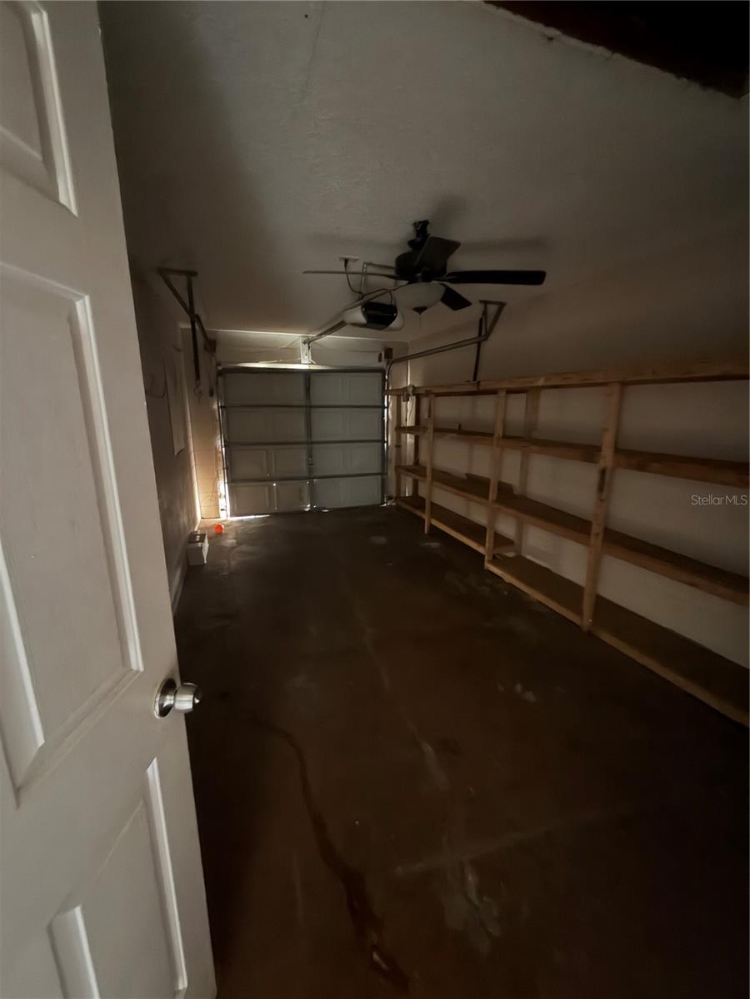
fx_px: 404
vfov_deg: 102.1
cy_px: 500
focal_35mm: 14
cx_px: 375
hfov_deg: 85.7
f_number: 2.2
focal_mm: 2.22
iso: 1600
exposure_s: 1/6
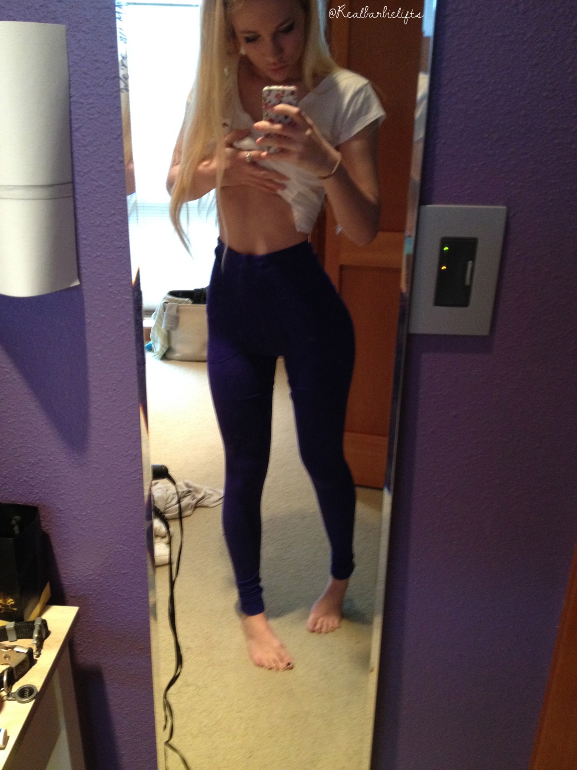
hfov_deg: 40.7
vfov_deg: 52.6
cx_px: 288
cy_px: 385
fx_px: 778
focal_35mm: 35
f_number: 2.4
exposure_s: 1/20
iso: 250
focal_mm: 4.28
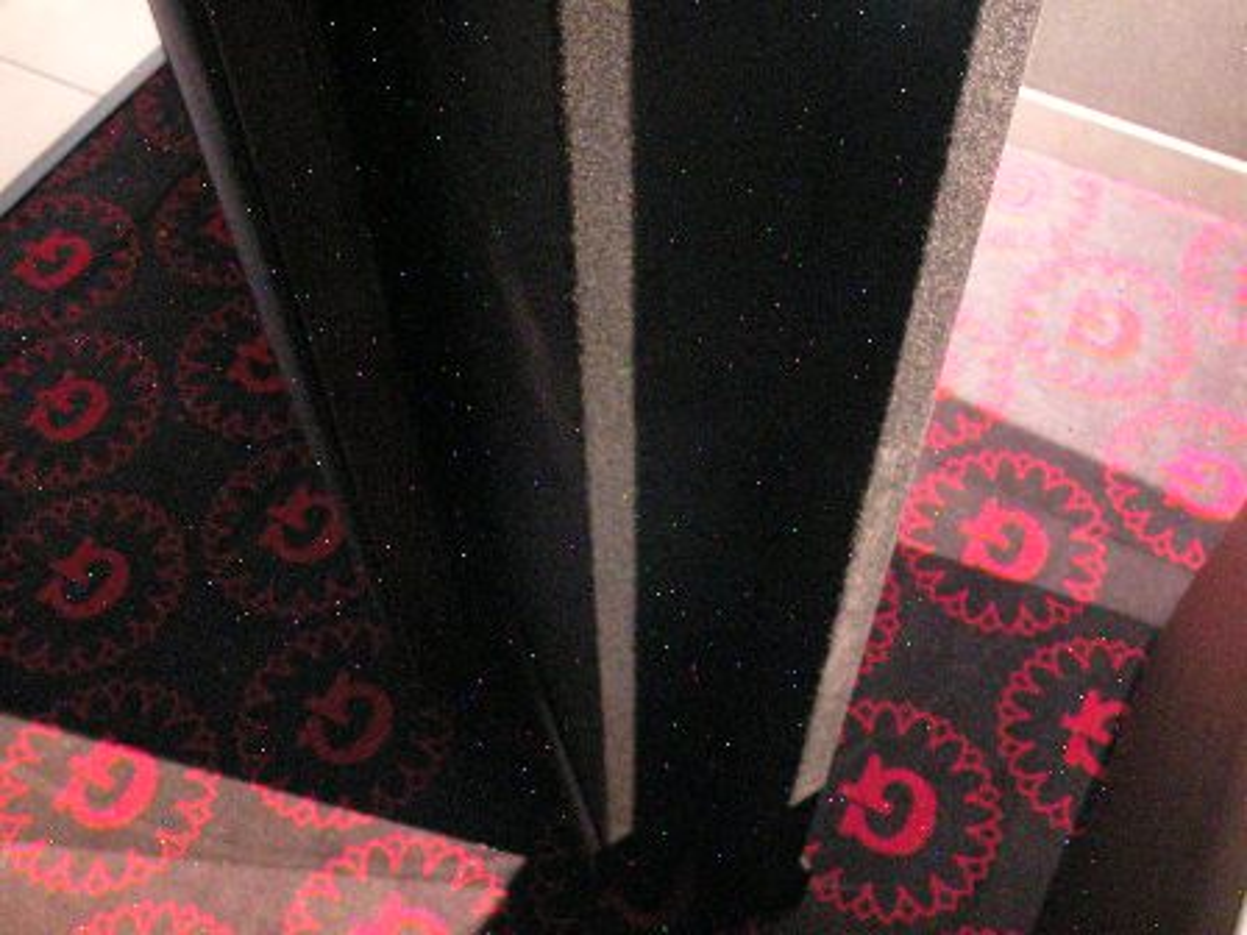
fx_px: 1369
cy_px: 468
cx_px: 624
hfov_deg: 49.0
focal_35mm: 38
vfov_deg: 37.7
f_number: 3.1
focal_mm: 9.7
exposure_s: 8
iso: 400
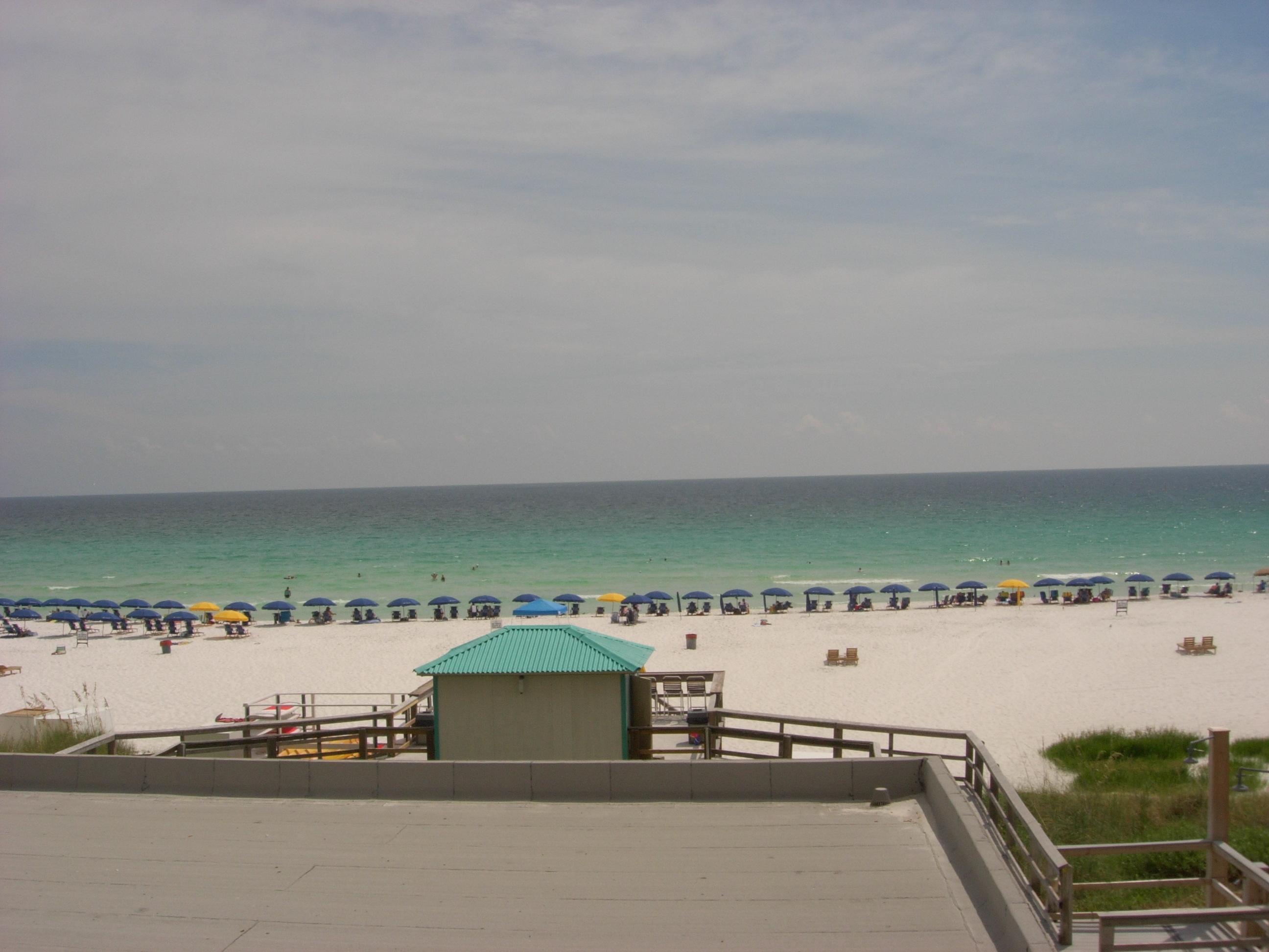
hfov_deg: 49.0
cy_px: 476
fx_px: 1393
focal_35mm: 38
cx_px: 634
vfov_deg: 37.7
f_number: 4.8
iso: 79
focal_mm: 7.8
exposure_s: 1/2048
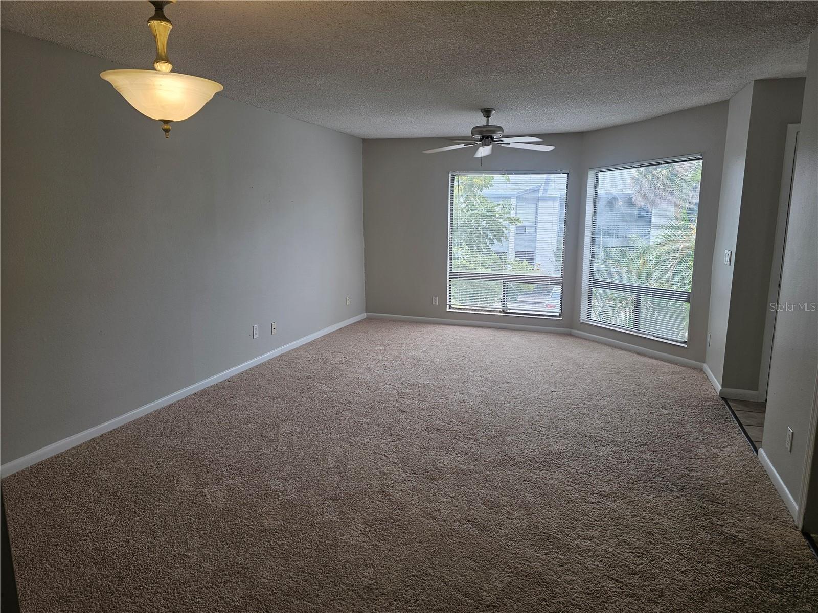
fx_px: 544
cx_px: 409
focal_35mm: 23
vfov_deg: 58.9
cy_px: 306
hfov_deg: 73.9
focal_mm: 6.3
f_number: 1.7
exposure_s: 1/120
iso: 32
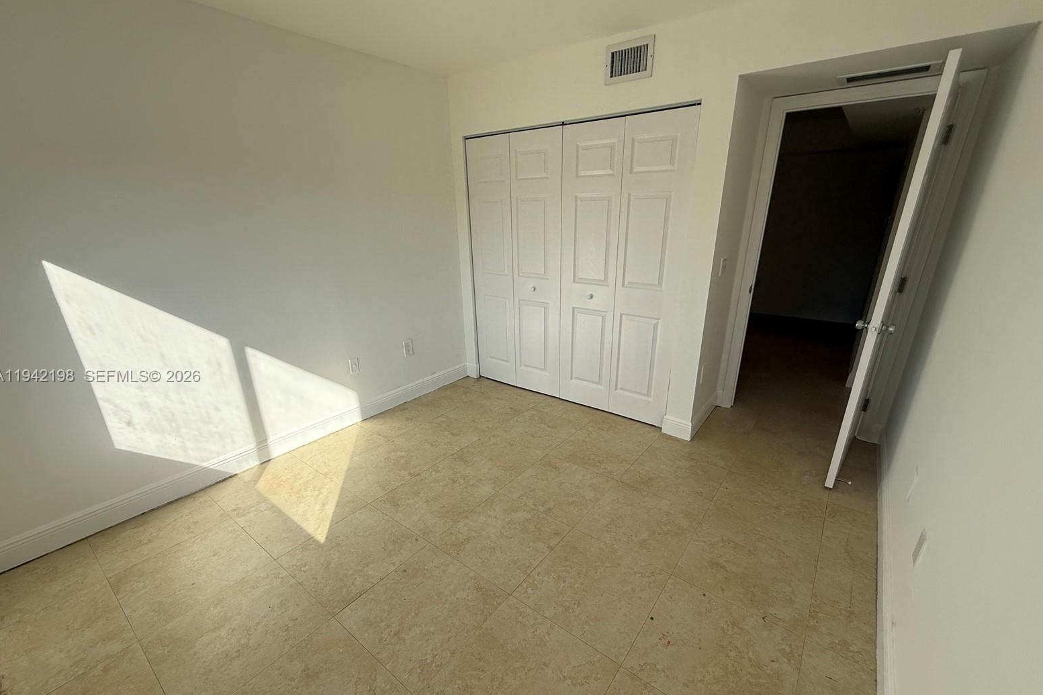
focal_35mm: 15
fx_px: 435
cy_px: 377
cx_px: 528
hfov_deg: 100.4
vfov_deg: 77.2
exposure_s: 1/830
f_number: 2.2
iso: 64
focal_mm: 2.22
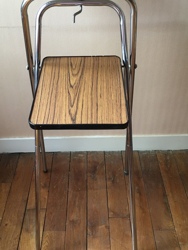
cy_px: 105
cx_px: 88
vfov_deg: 48.8
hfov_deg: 37.7
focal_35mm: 38
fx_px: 275
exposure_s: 1/33
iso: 125
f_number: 2.2
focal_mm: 4.15
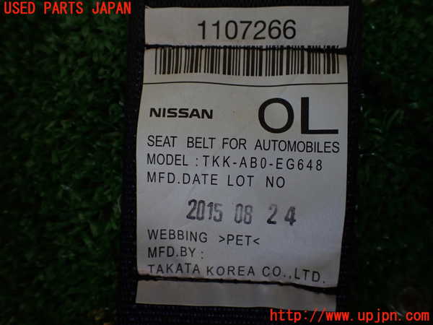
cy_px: 162
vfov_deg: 46.8
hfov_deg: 60.0
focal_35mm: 30
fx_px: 375
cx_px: 216
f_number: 2.3
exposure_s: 1/125
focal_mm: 5.4
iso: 250
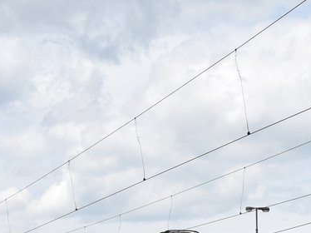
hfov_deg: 13.7
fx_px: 1289
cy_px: 319
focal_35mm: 144
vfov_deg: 10.1
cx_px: 255
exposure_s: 1/320
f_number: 9
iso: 200
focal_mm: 31
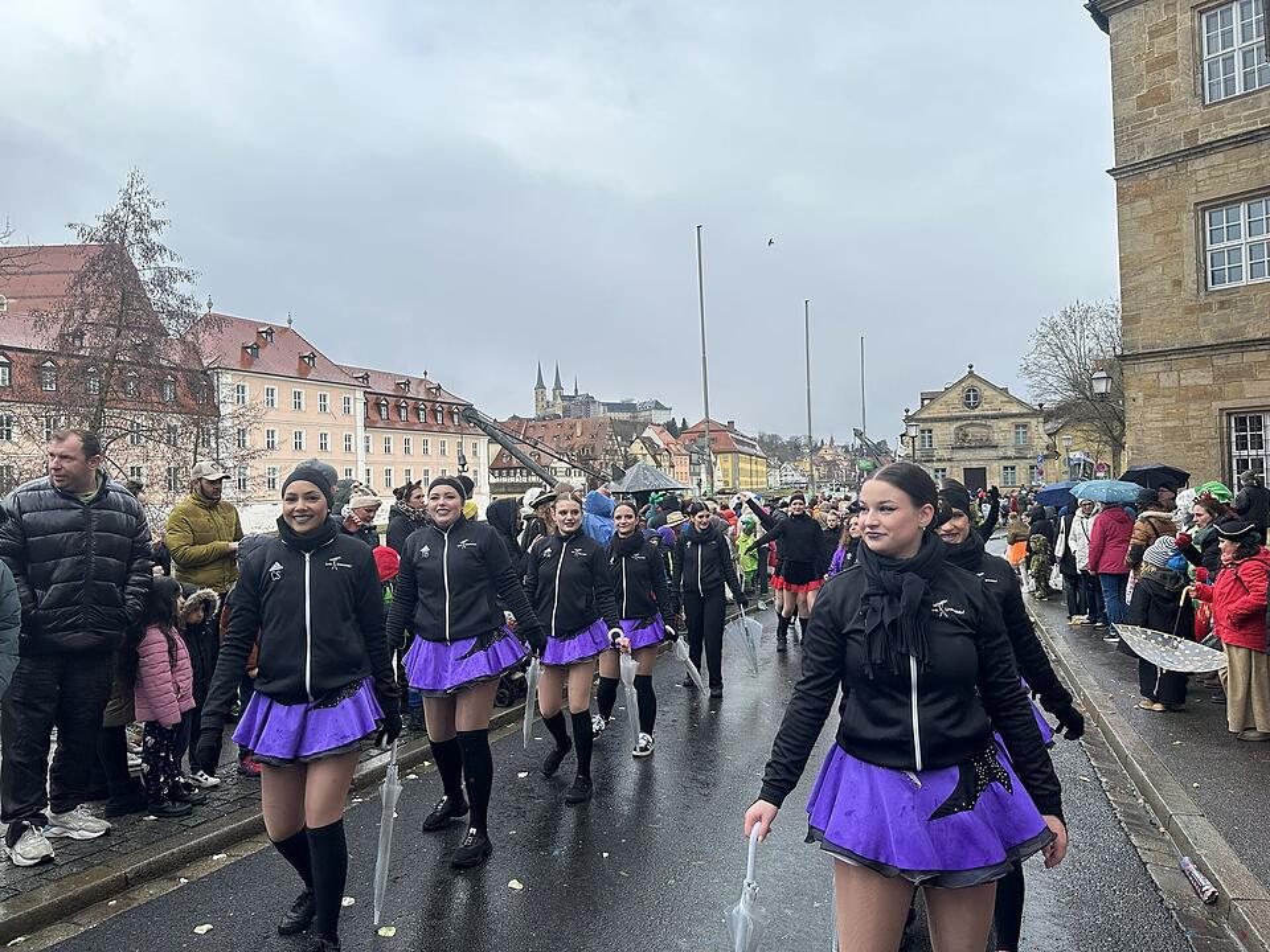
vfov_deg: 56.8
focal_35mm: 24
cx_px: 635
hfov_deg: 71.6
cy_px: 476
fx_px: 881
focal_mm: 6.86
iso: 80
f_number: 1.78
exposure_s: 1/1988
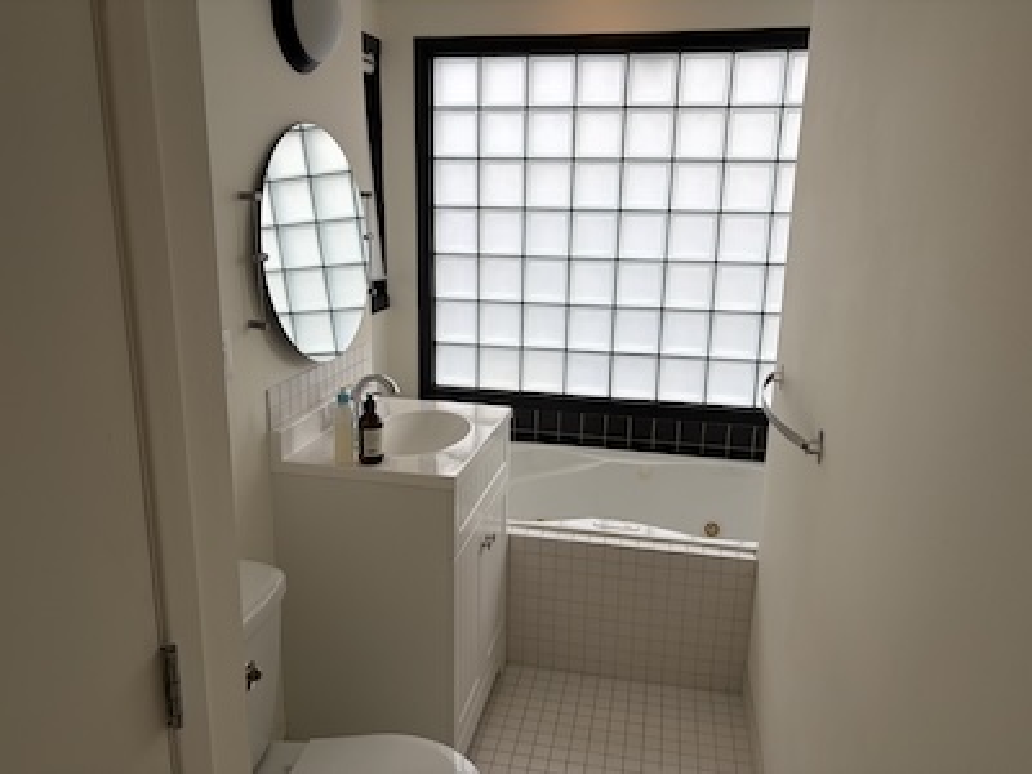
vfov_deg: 53.1
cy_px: 387
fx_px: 775
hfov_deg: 67.3
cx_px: 516
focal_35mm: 26
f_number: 1.6
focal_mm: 5.96
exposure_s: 1/120
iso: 50
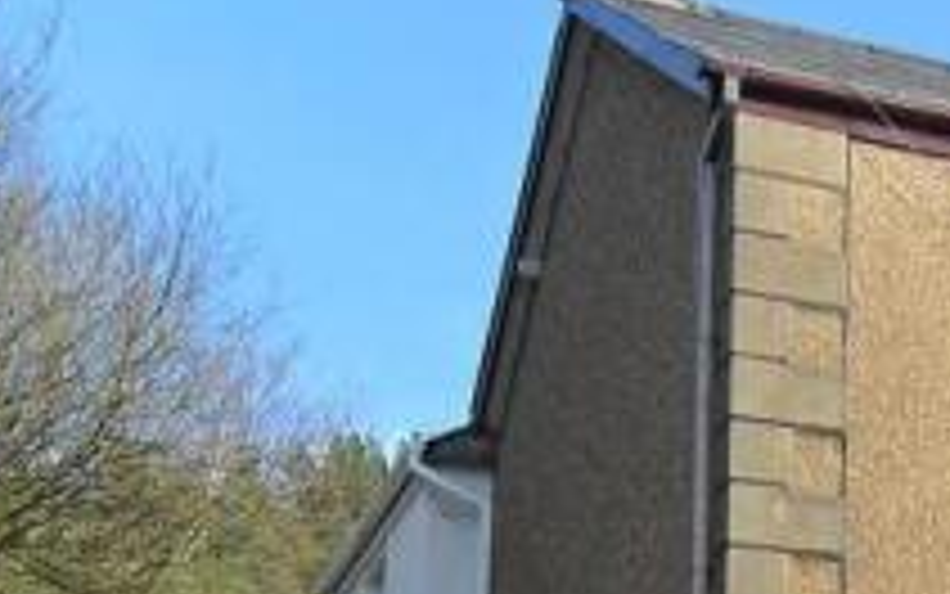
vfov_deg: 15.4
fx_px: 2046
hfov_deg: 25.5
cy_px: 857
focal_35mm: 79
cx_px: 817
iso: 100
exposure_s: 1/500
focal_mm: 4.9
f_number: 3.5
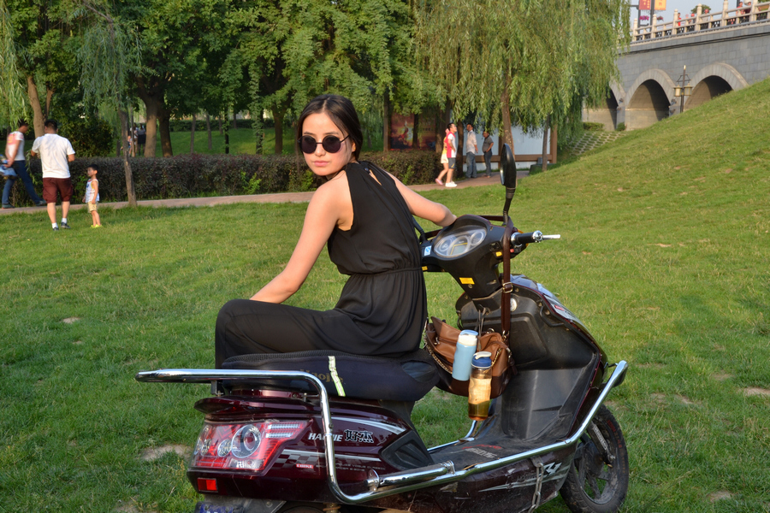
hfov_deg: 41.1
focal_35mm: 48
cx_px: 385
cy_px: 256
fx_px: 1027
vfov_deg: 28.1
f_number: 13
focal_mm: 32
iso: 100
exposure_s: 1/20
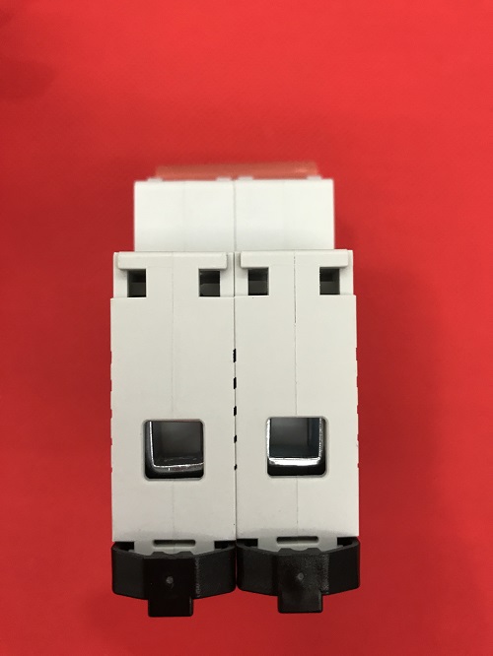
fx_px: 531
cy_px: 328
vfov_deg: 63.4
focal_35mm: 28
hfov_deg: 49.8
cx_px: 246
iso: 40
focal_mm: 3.99
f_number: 1.8
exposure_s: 1/17
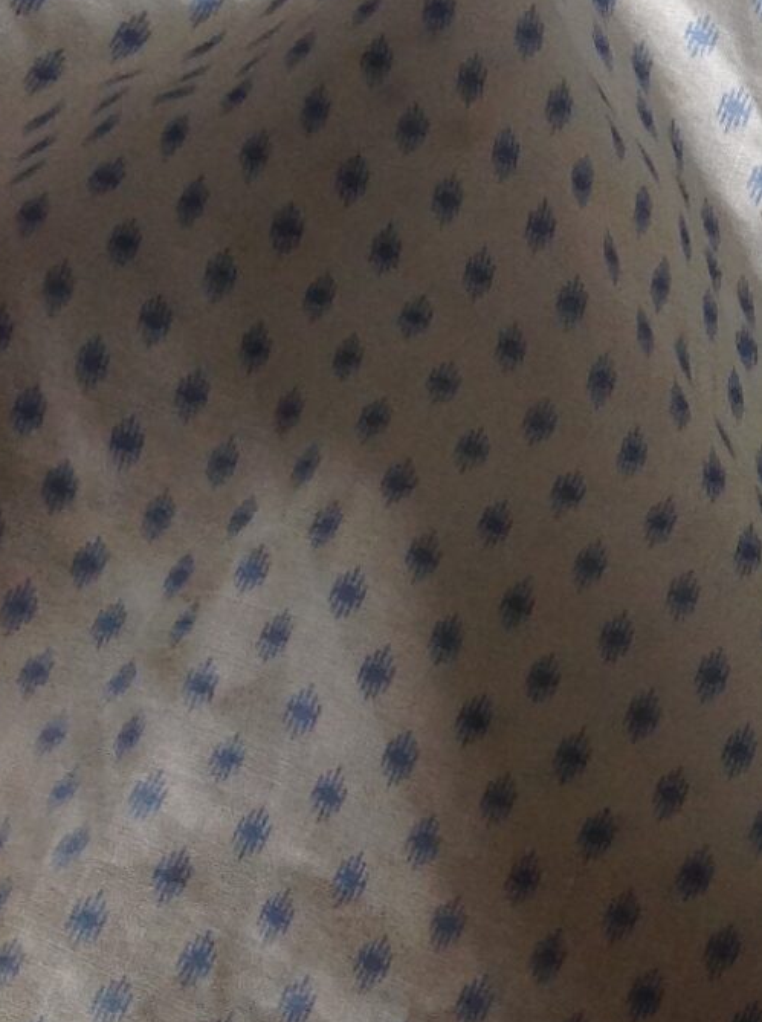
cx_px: 1338
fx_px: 3947
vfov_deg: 14.7
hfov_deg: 10.4
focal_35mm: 134
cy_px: 524
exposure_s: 1/120
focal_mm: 4.28
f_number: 2.4
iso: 64
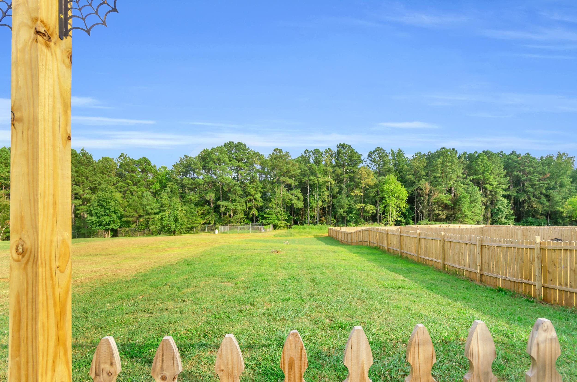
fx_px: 240
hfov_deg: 100.5
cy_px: 191
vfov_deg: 77.1
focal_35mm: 15
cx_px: 288
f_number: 9
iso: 200
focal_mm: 10
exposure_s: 1/160
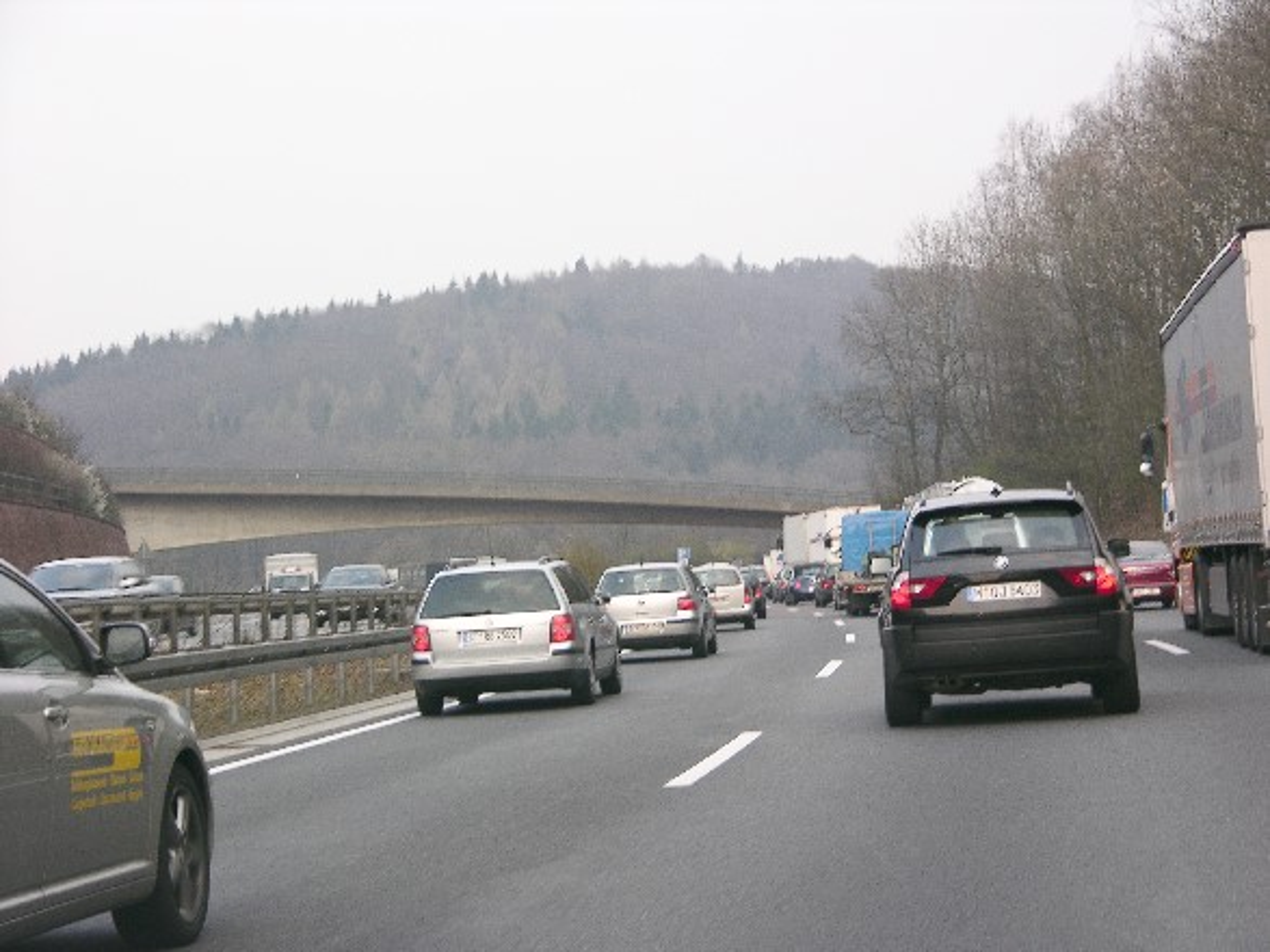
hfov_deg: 19.6
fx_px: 3668
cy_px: 476
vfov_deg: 14.8
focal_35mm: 100
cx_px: 635
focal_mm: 25.4
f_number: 3.6
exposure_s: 1/67.1
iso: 50
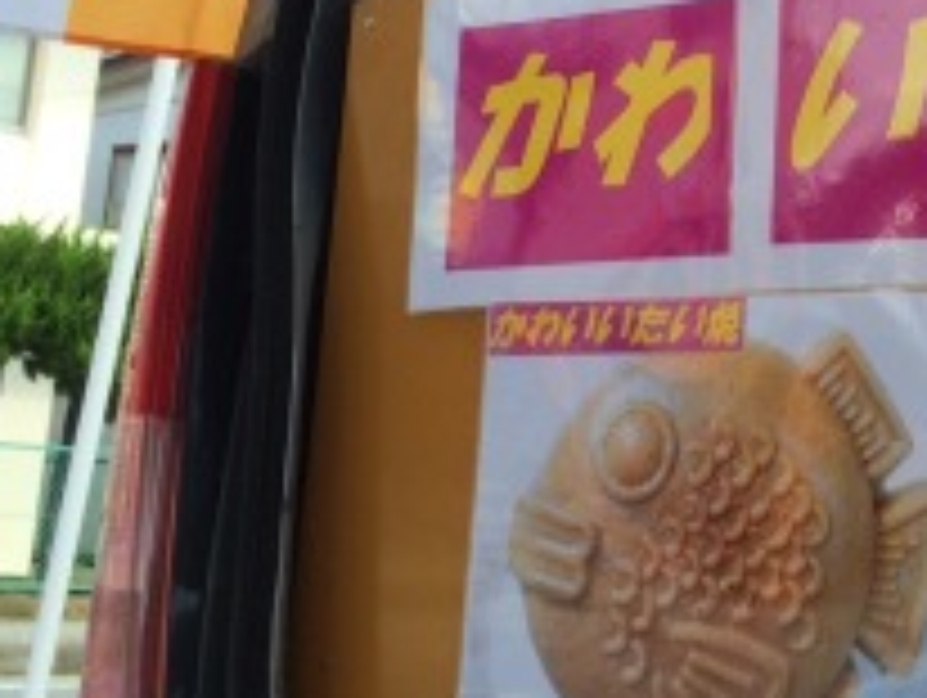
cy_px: 9
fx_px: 2493
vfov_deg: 15.6
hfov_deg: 19.5
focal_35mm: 93
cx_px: 1184
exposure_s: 1/570
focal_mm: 4.12
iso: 32
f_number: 2.2
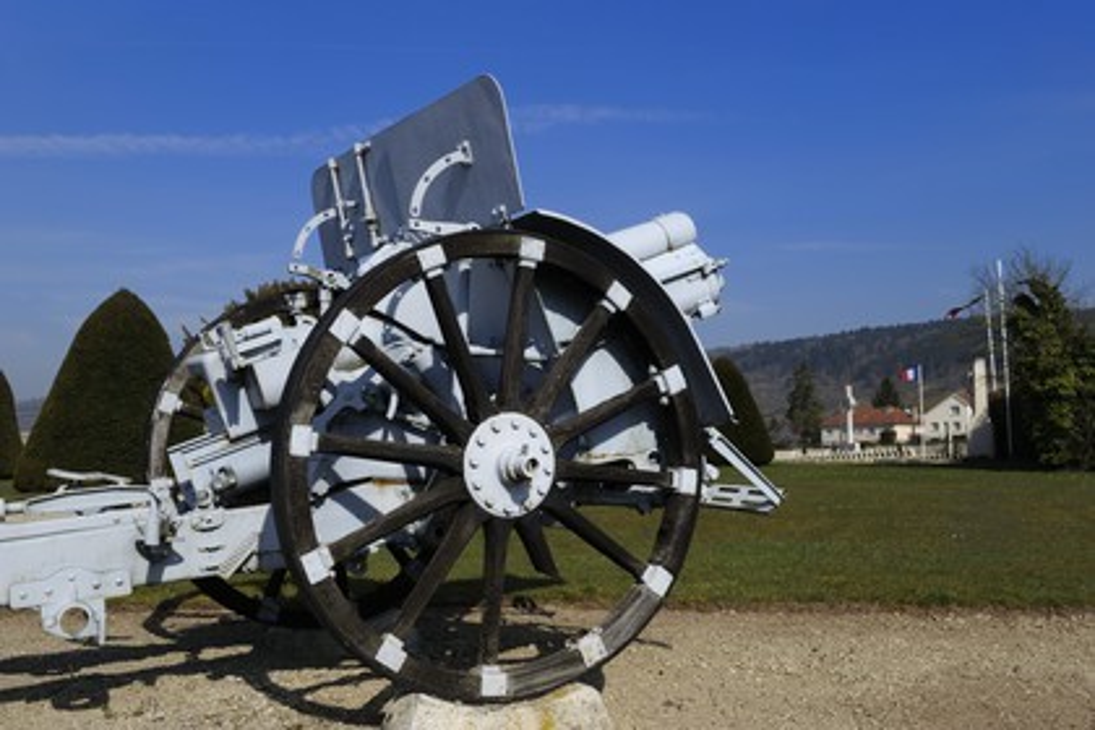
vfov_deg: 33.4
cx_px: 548
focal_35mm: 40
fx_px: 1217
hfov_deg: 48.5
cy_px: 365
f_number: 16
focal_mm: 40
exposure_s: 1/160
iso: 200
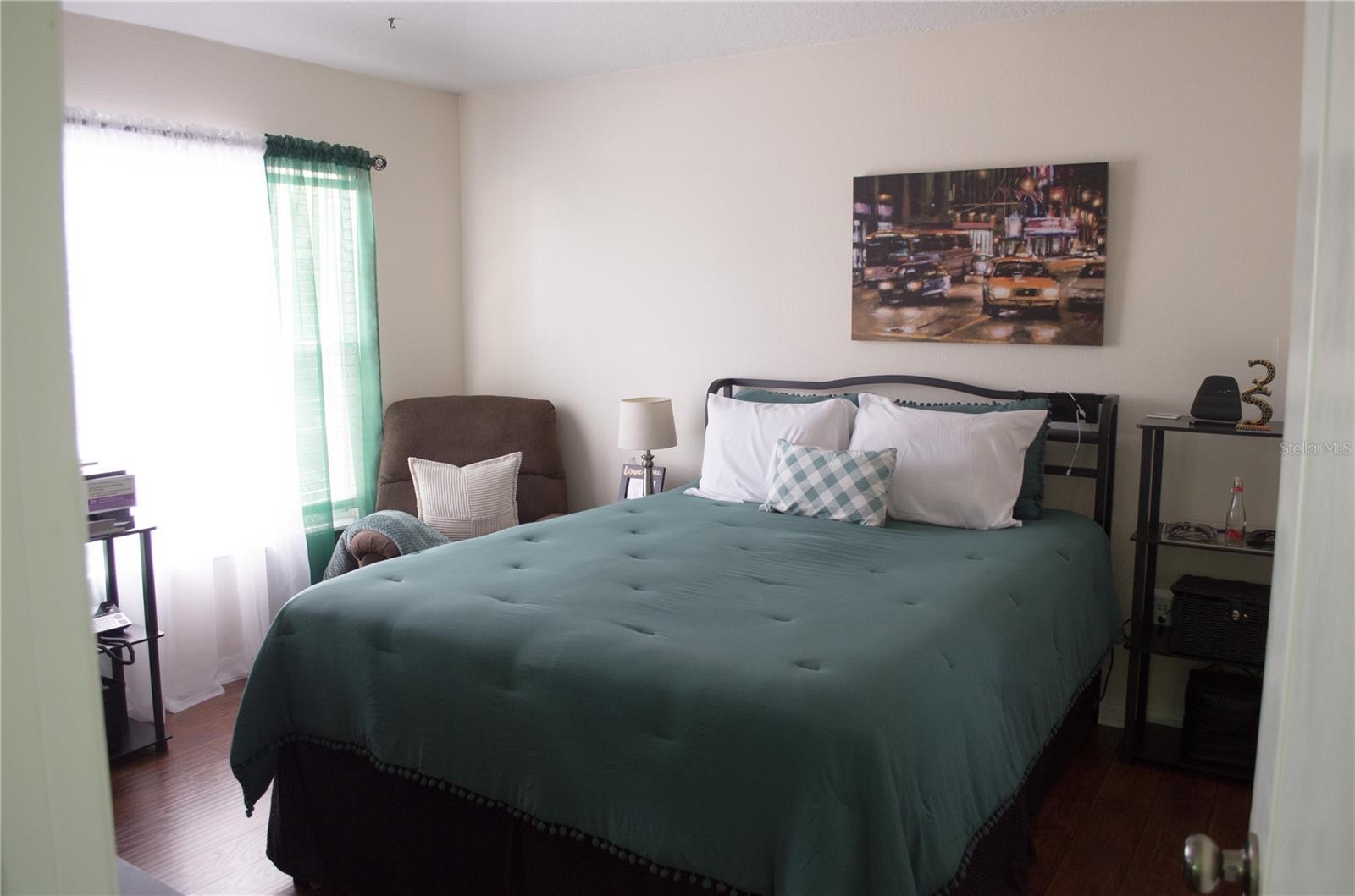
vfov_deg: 47.7
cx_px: 678
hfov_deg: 67.5
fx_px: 1014
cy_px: 448
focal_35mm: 27
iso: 560
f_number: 4
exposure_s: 1/60
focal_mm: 18
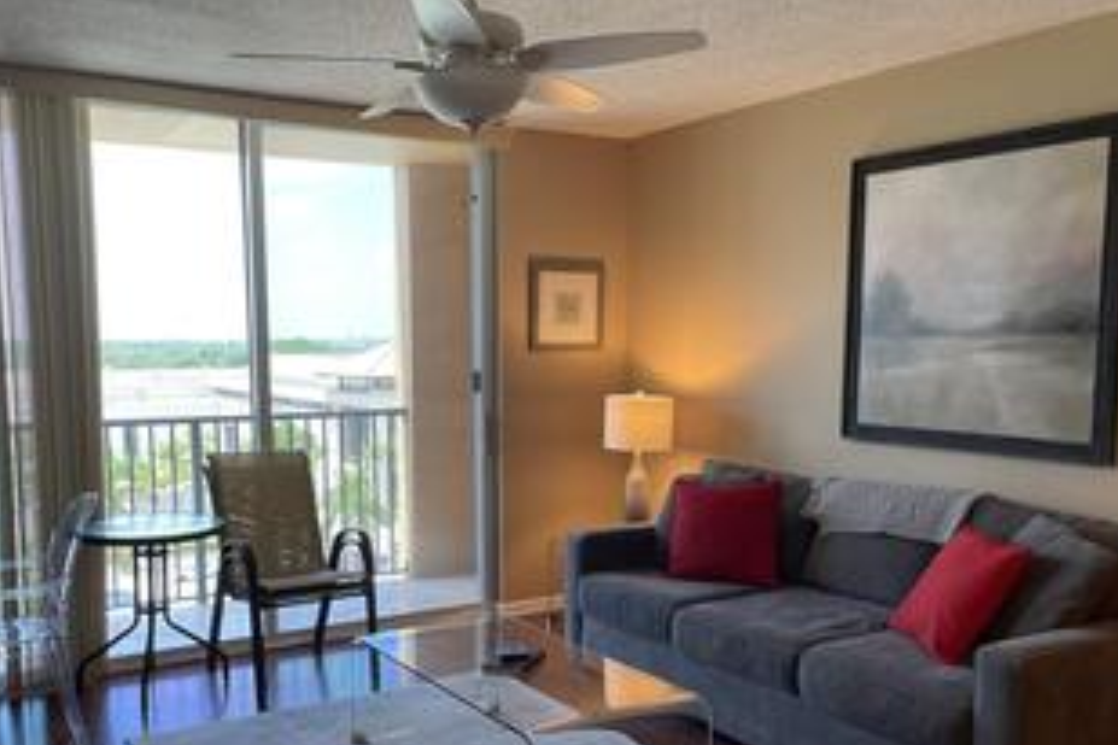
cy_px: 477
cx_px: 510
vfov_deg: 37.6
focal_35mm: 35
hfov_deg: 54.4
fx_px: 1087
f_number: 1.6
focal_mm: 4.2
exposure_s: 1/120
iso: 80
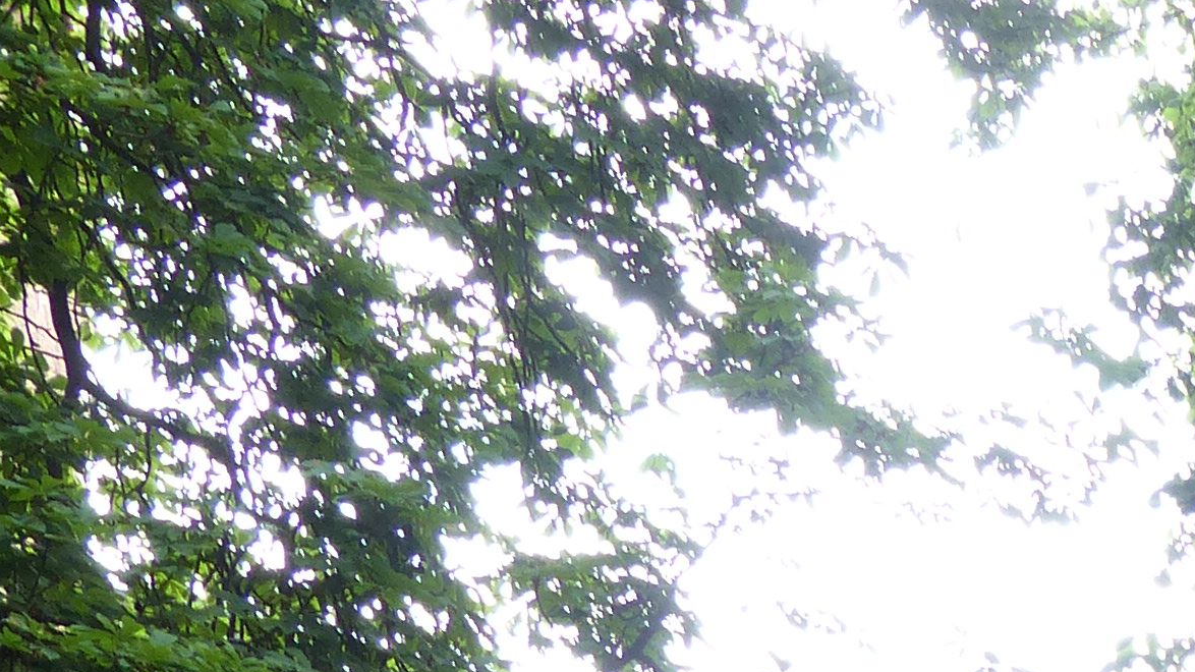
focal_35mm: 193
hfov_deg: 10.7
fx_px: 6115
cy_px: 1510
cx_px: 1888
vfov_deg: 6.1
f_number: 3.2
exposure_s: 1/100
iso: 100
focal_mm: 9.4
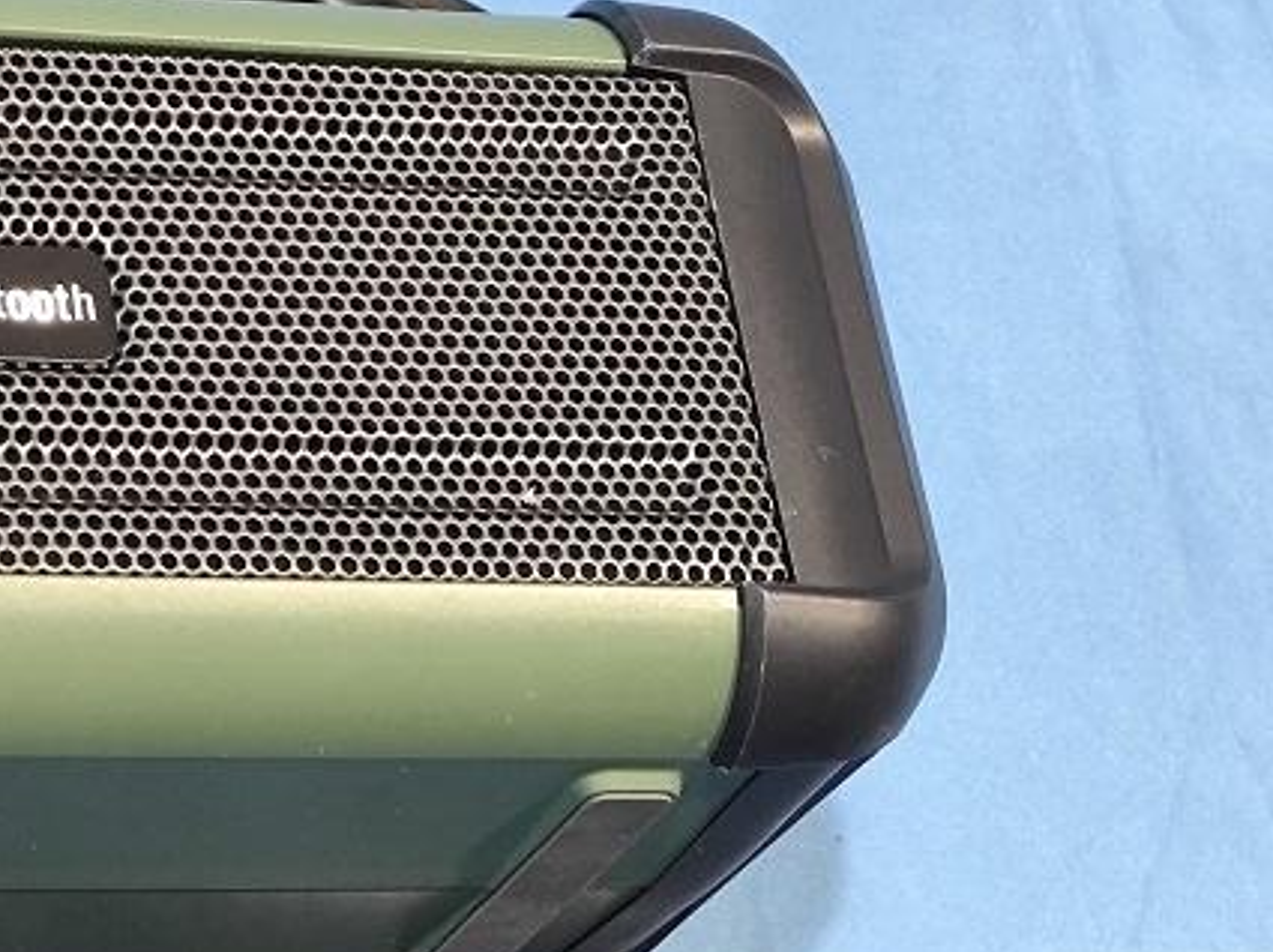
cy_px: 567
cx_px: -54
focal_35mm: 53
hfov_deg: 32.7
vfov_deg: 27.4
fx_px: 1947
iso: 868
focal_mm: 4.71
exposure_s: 1/33.3
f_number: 1.79
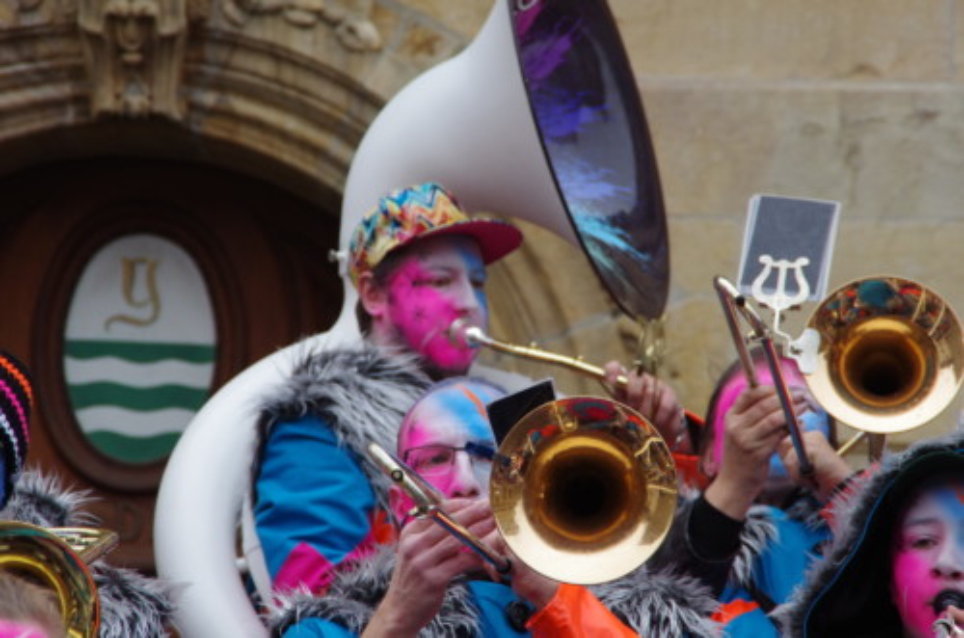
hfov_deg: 6.9
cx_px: 482
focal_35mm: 300
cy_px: 319
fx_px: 8015
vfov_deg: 4.6
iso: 800
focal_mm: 200
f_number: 10
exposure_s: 1/250
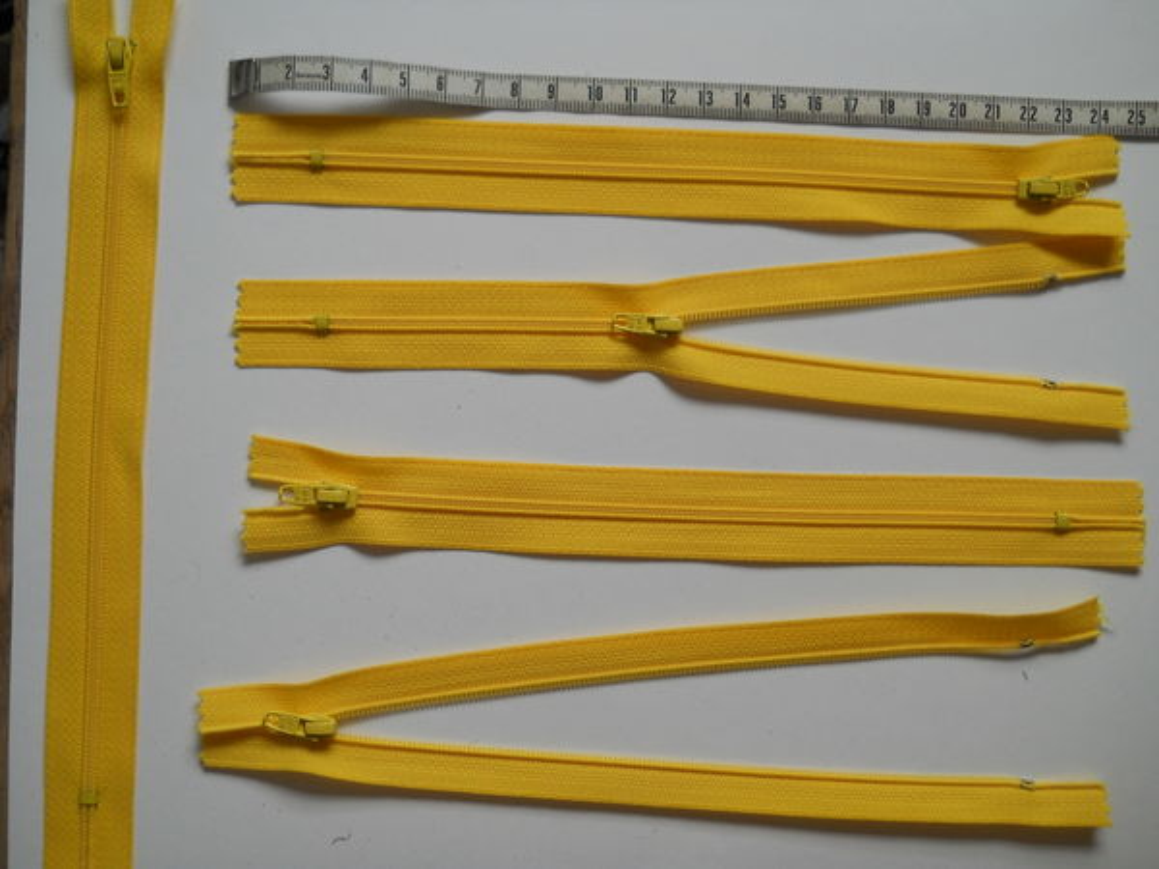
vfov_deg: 35.1
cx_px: 580
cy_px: 434
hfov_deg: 45.8
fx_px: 1373
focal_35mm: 41
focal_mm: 6.72
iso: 80
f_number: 3.1
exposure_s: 1/50
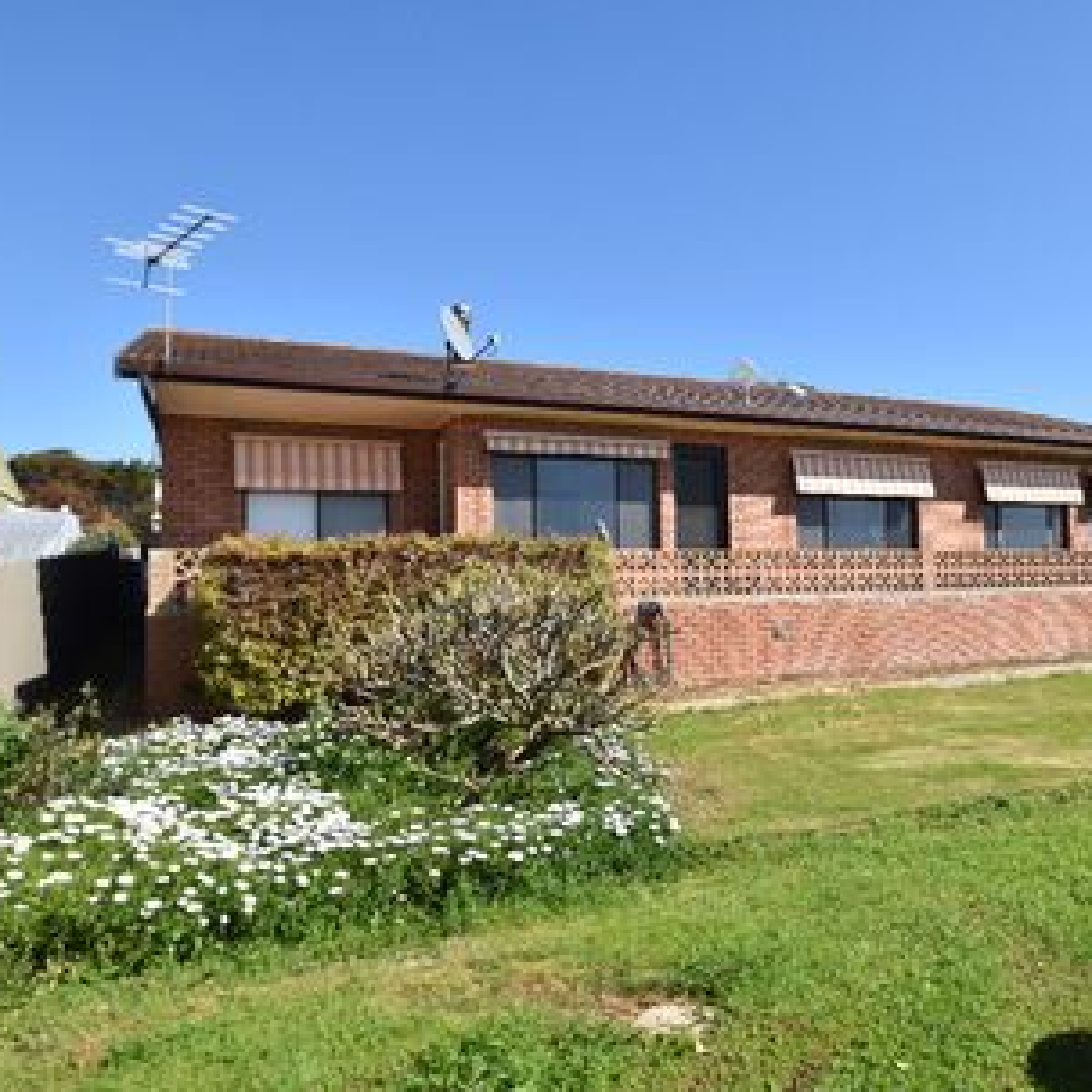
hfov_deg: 59.0
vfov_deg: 61.6
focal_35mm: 26
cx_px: 793
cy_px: 546
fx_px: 916
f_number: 9
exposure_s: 1/320
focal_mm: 13
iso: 200
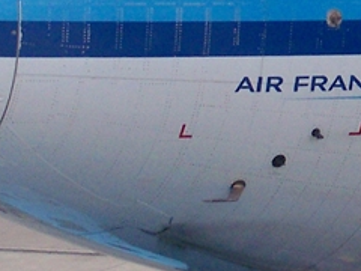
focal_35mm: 420
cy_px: 93
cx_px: 480
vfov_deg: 3.5
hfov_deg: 4.7
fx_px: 4380
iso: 125
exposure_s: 1/250
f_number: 3.2
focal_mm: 16.2
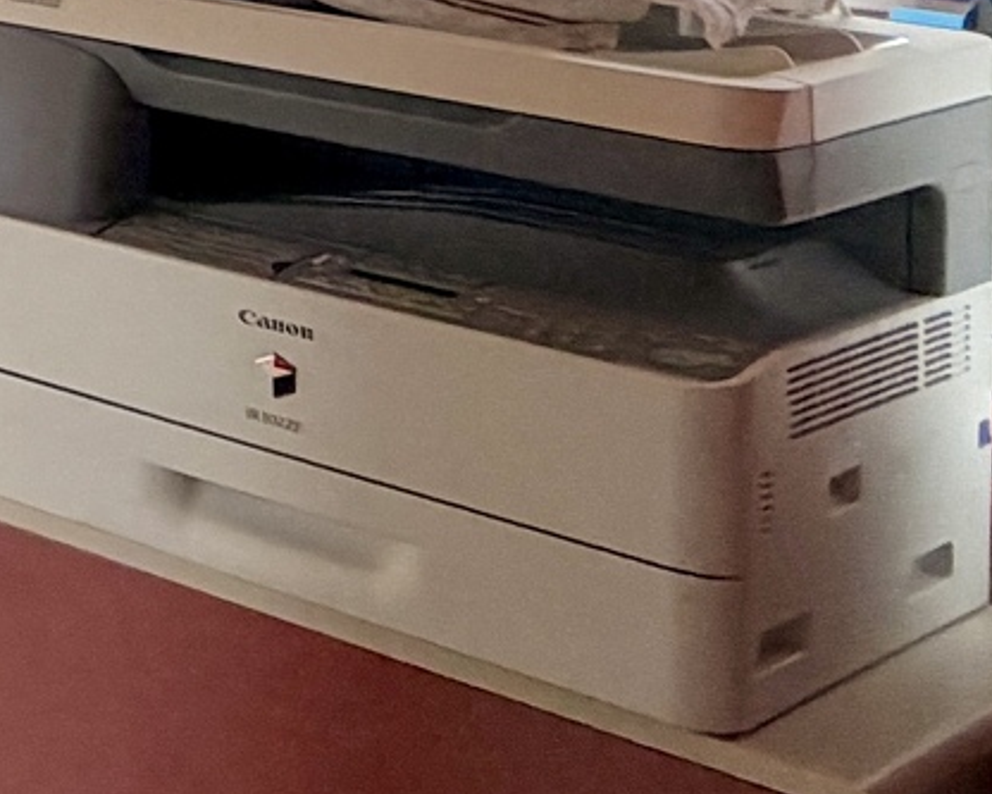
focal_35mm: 84
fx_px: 2467
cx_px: -1474
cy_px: -453
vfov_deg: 16.4
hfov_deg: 14.1
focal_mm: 2.22
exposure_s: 1/100
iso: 160
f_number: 2.2
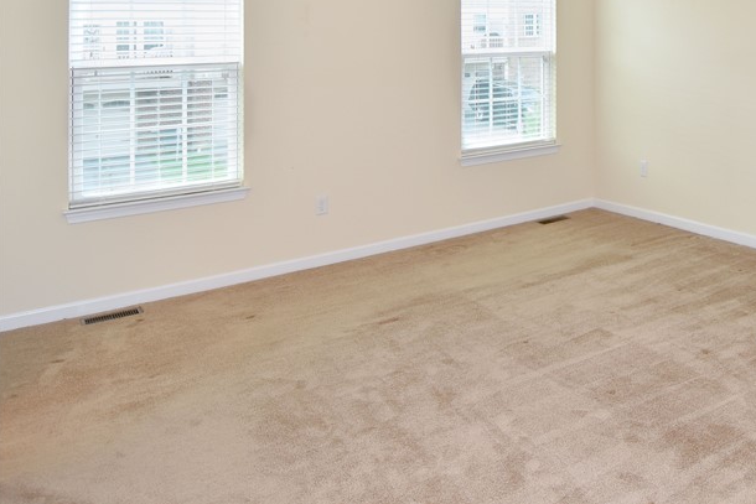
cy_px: 59
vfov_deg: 38.5
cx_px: 669
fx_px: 672
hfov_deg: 52.3
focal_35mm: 32
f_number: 5
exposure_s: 1/100
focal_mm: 12
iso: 200
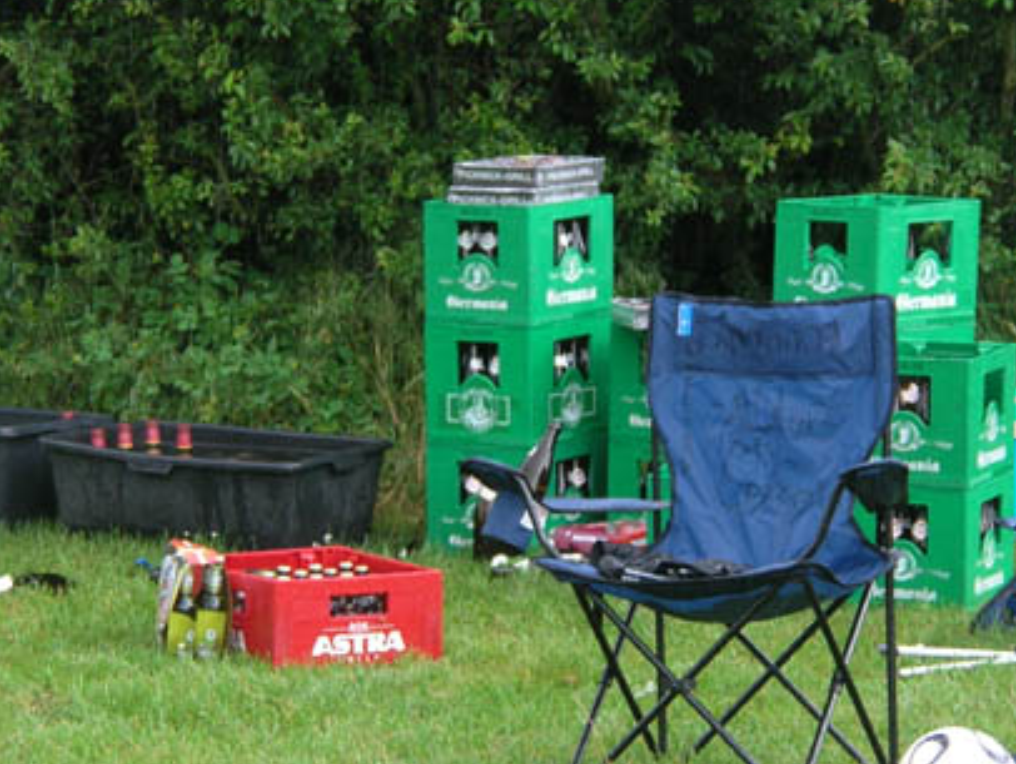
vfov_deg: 7.1
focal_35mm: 208
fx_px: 6109
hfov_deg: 9.5
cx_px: 503
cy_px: 485
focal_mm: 23.3
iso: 50
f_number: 3.7
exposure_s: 1/73.5
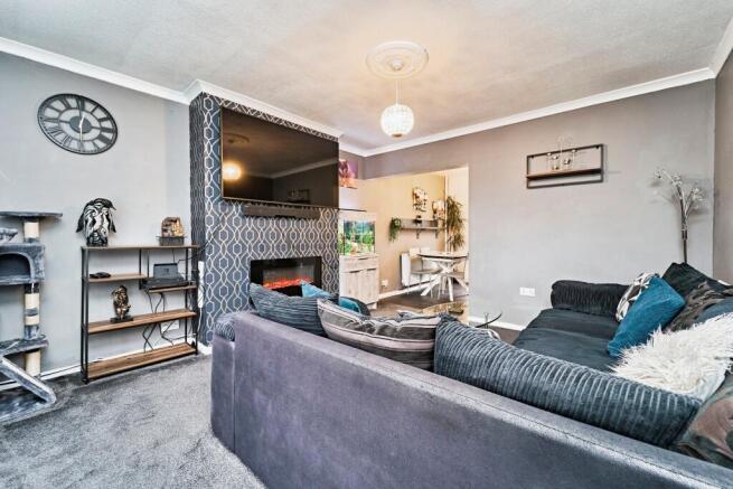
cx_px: 366
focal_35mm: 14
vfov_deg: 81.2
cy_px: 244
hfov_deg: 104.2
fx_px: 285
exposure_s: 1/5
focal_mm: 14
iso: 400
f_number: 8
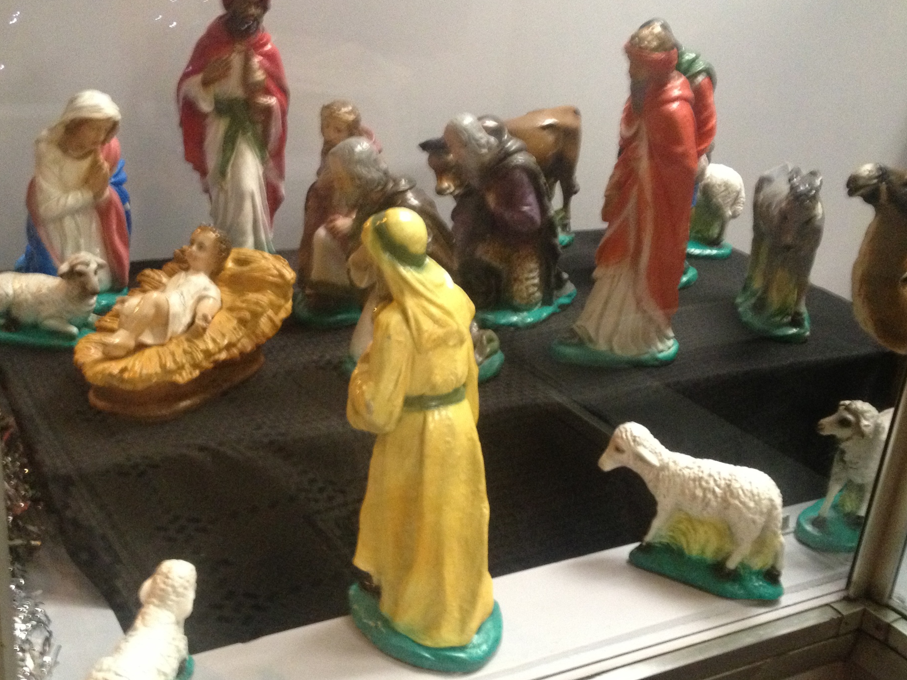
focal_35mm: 48
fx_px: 1258
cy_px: 422
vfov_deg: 30.1
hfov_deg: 39.7
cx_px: 435
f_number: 2.4
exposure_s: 1/17
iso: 400
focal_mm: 4.28
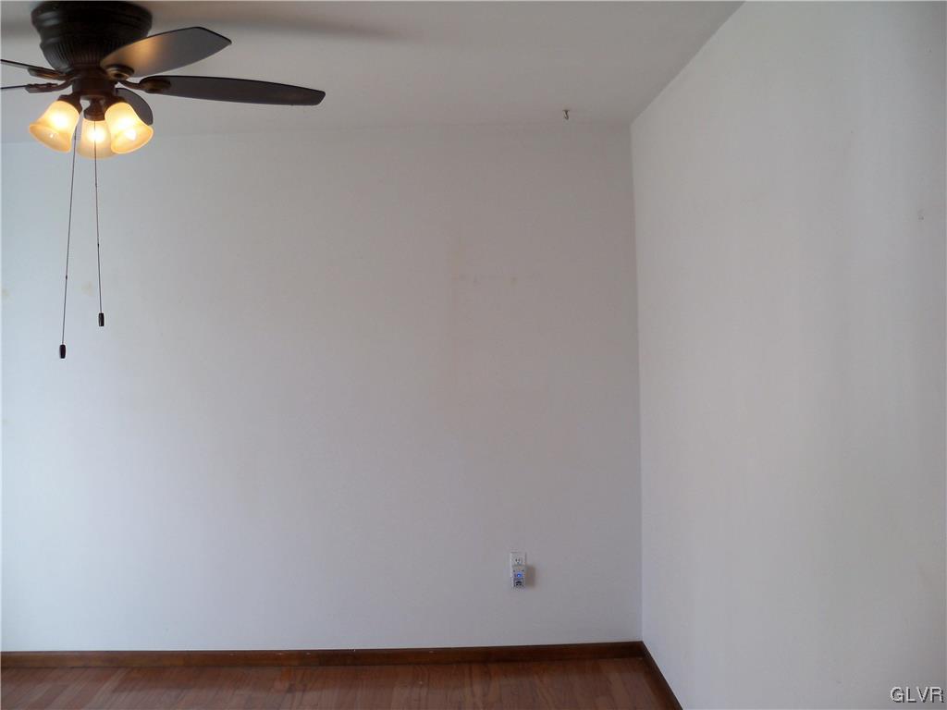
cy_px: 355
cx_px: 474
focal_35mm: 35
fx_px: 958
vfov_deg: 40.7
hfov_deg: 52.6
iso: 80
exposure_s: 1/125
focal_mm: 6.2
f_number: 3.5
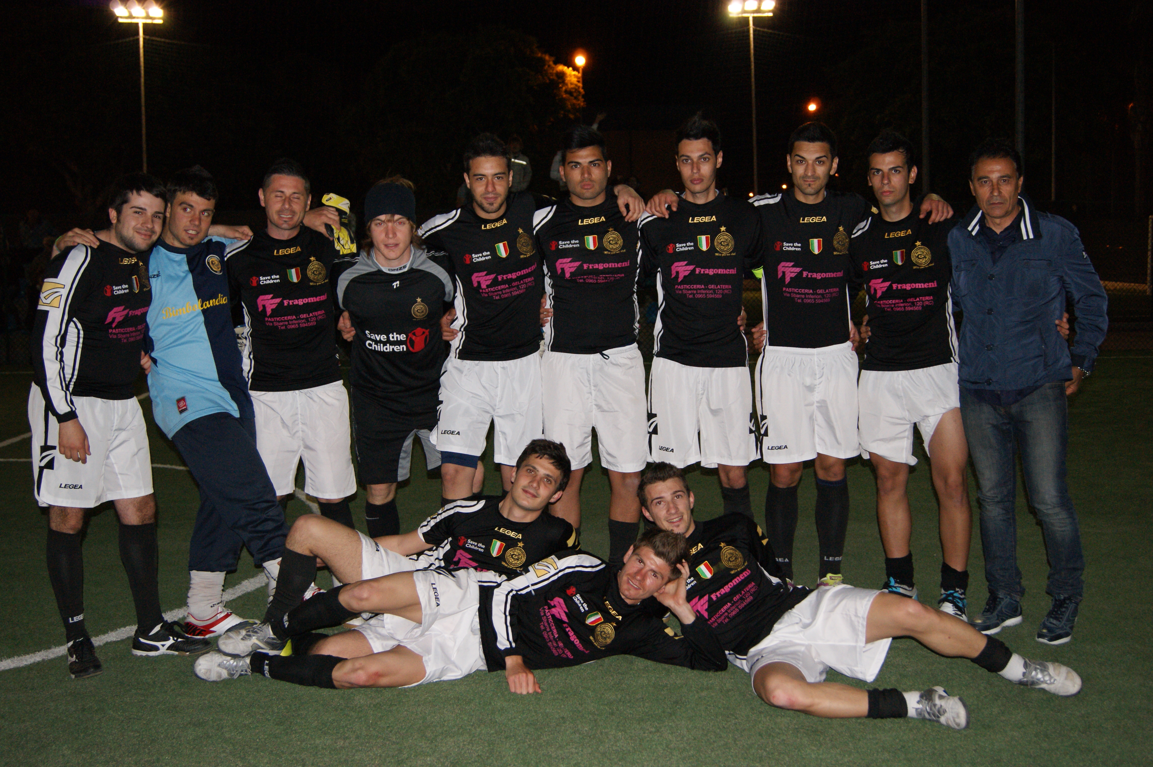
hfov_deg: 46.4
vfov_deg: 31.9
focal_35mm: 42
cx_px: 576
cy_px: 384
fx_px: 1344
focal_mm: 28
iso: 400
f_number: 4.5
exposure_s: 1/60
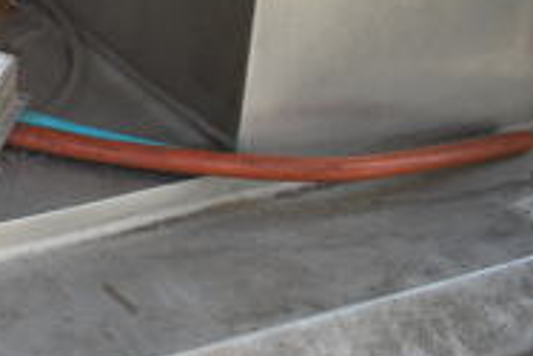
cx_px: -333
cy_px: -48
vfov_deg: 13.1
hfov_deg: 17.3
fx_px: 1521
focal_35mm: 103
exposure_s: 1/125
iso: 125
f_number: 3.8
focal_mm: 21
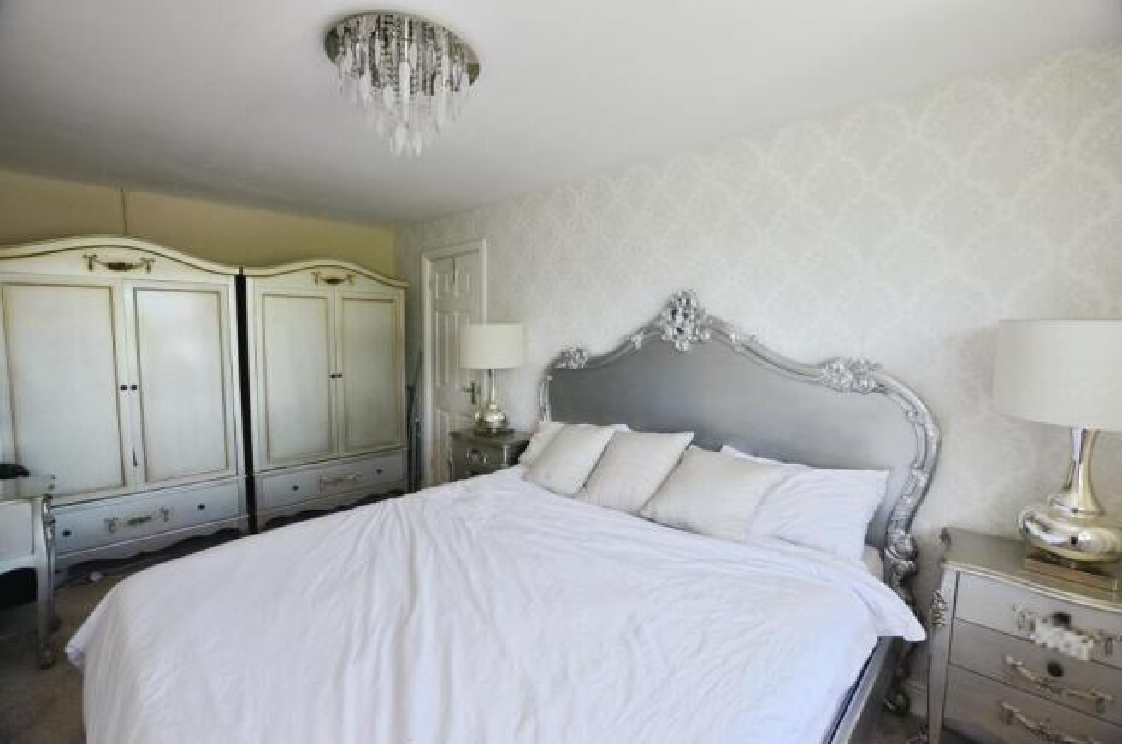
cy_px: 372
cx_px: 561
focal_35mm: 15
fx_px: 467
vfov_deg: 77.1
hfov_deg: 100.5
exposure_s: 1/100
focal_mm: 10
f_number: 5
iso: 400
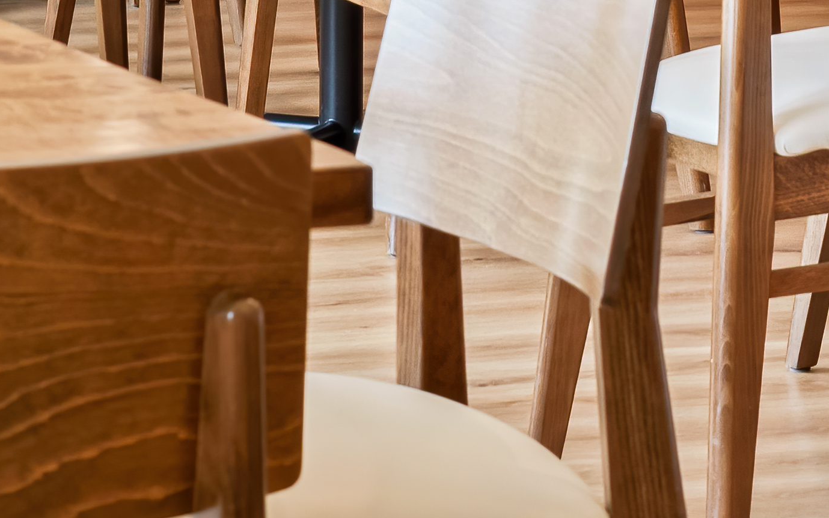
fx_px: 5852
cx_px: 27
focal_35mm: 259
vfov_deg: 5.0
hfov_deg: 8.1
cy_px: -625
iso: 500
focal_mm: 50
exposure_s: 1/4
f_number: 8
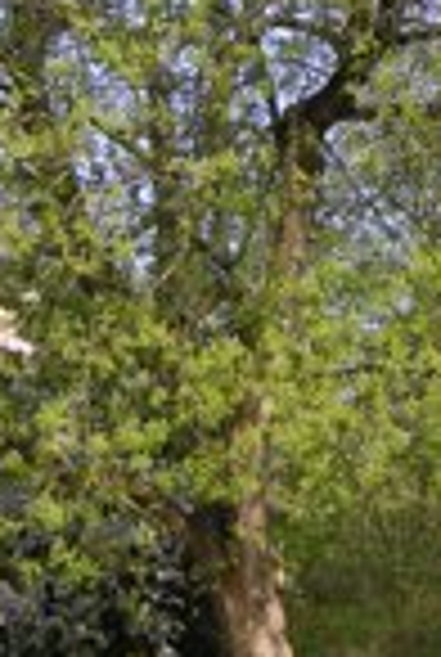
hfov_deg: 10.5
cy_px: -99
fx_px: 2396
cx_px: 367
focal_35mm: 131
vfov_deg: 15.1
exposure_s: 1/350
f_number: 3.6
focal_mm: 8.9
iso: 50
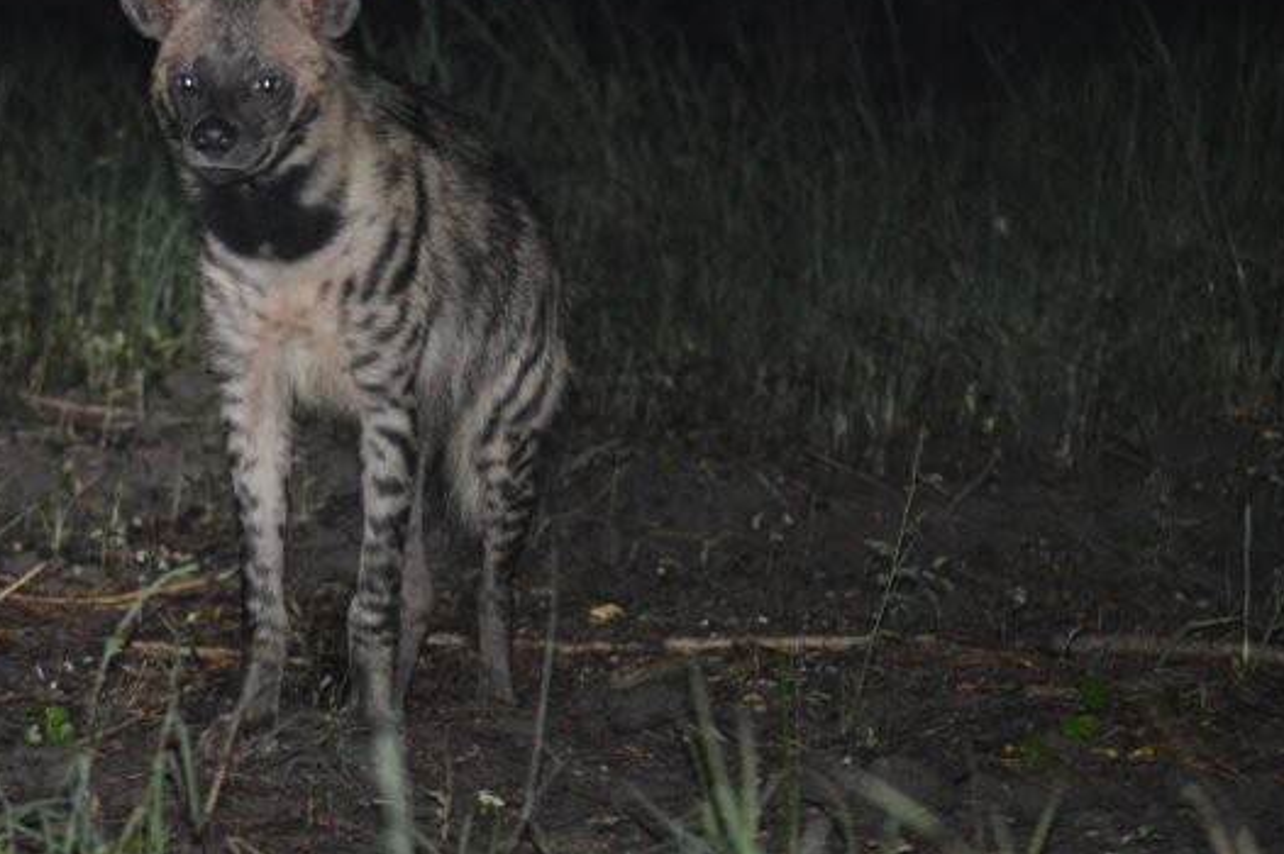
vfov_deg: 5.2
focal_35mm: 263
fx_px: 9374
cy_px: 316
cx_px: 376
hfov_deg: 7.8
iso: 3200
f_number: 4.8
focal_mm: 120
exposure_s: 1/60
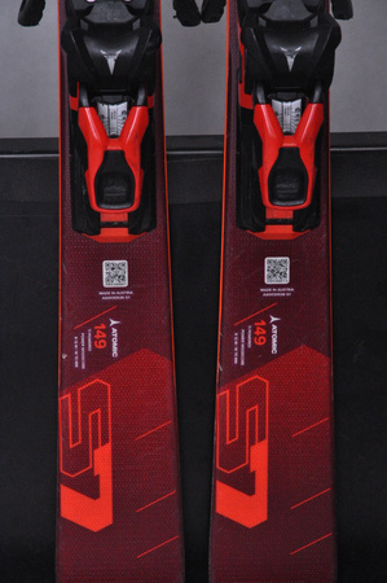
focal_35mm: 158
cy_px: 292
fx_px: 2545
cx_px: 194
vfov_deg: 13.1
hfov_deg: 8.7
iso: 3200
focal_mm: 105
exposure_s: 1/125
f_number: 9.5
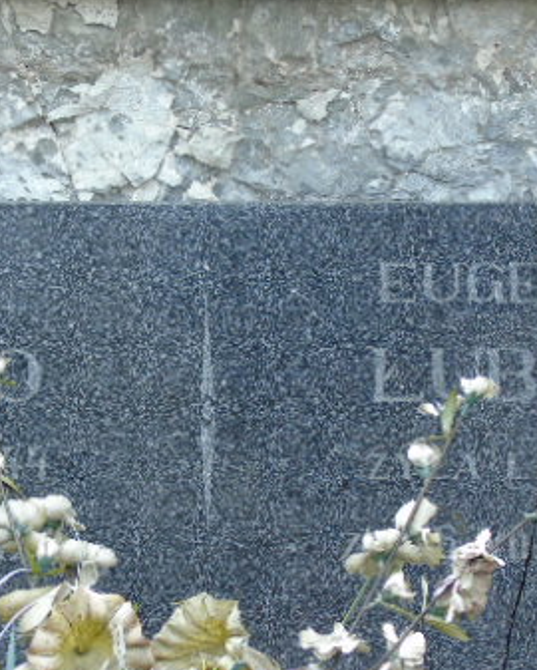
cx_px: 207
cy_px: 414
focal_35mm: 174
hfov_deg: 8.9
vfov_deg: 11.1
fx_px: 3454
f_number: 4.3
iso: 80
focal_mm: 17
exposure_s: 1/60
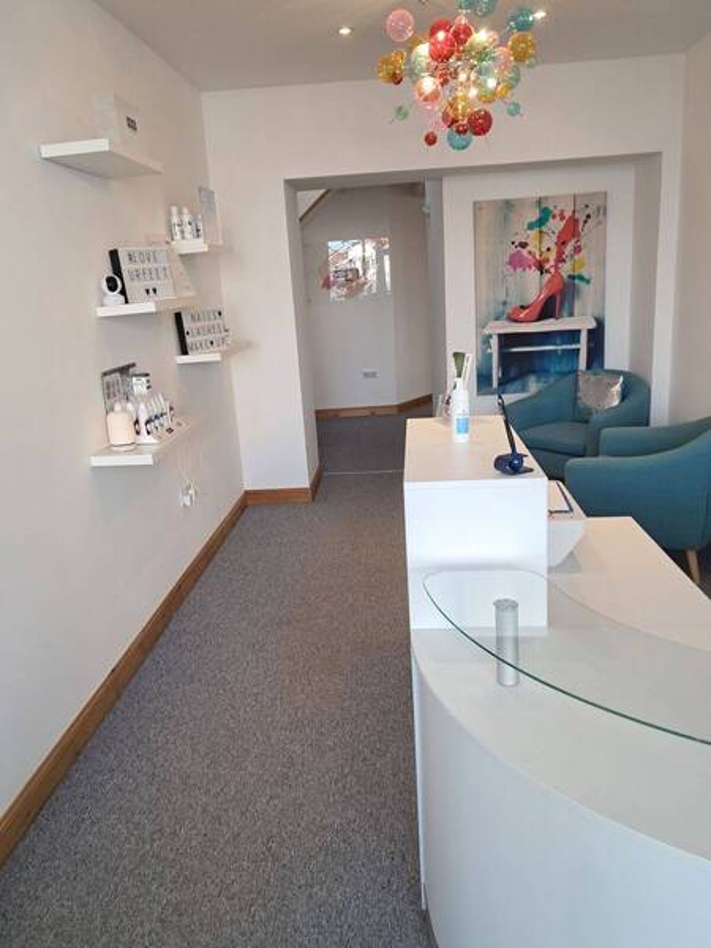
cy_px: 474
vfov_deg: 65.3
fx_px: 739
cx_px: 356
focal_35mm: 27
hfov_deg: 51.4
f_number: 1.8
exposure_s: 1/50
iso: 80
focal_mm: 4
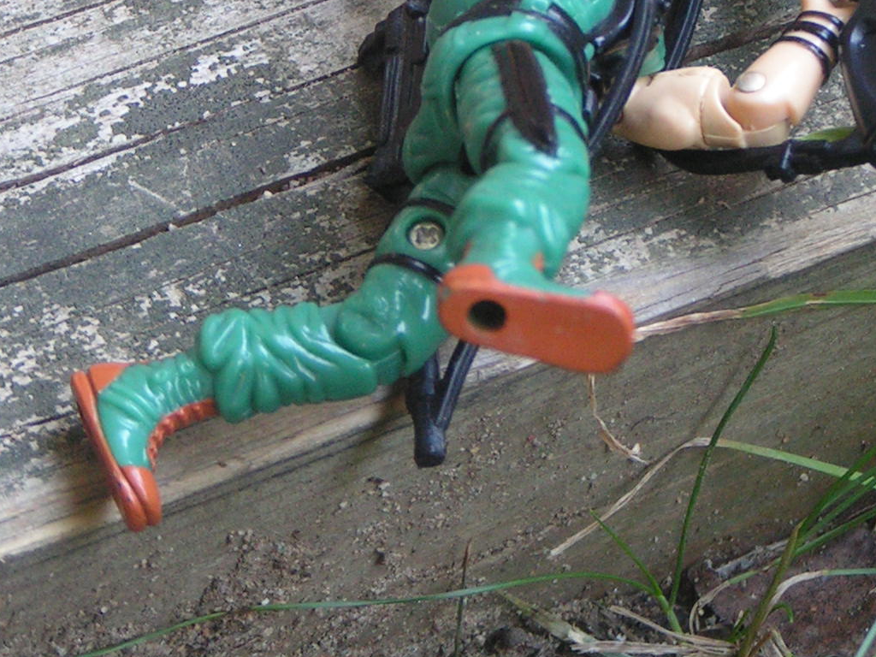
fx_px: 5896
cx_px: 618
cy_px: -42
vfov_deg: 6.4
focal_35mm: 233
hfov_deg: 8.5
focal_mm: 17.5
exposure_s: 1/125
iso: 100
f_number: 3.2
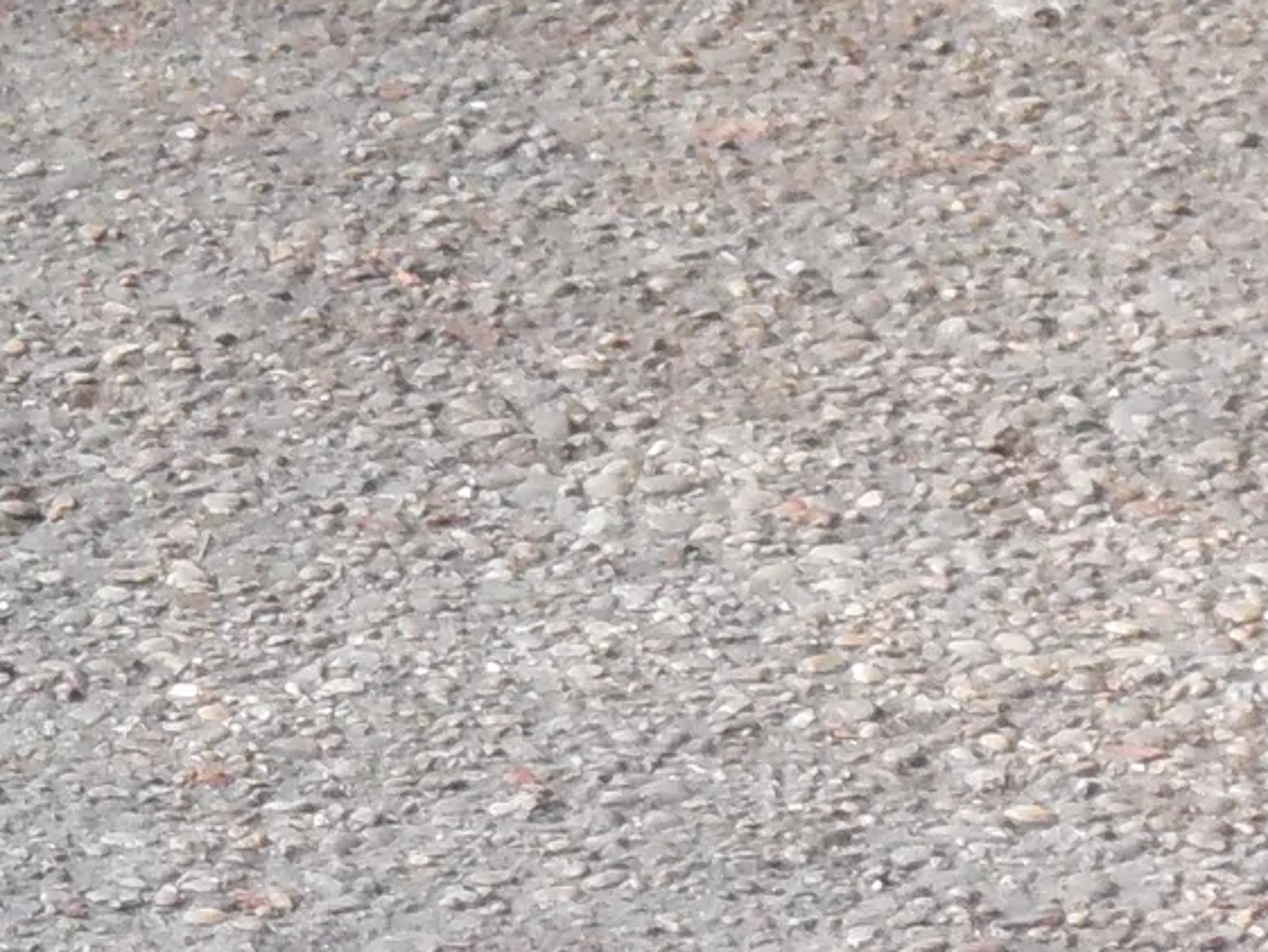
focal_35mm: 407
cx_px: -377
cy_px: 204
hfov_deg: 4.8
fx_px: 14912
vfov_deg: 3.7
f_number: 5.5
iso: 800
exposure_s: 1/160
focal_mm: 21.2
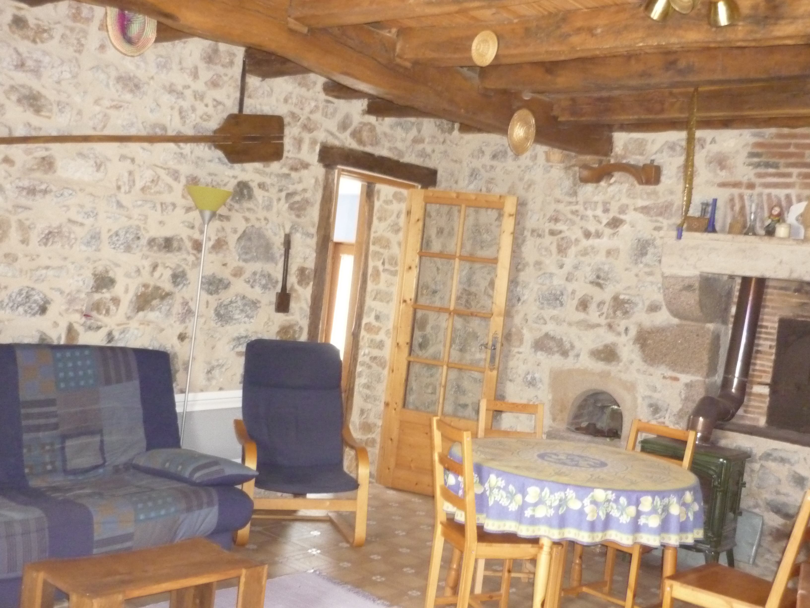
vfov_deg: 37.7
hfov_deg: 49.0
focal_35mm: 38
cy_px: 304
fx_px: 889
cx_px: 405
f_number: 2.9
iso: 800
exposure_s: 1/30
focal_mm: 6.3
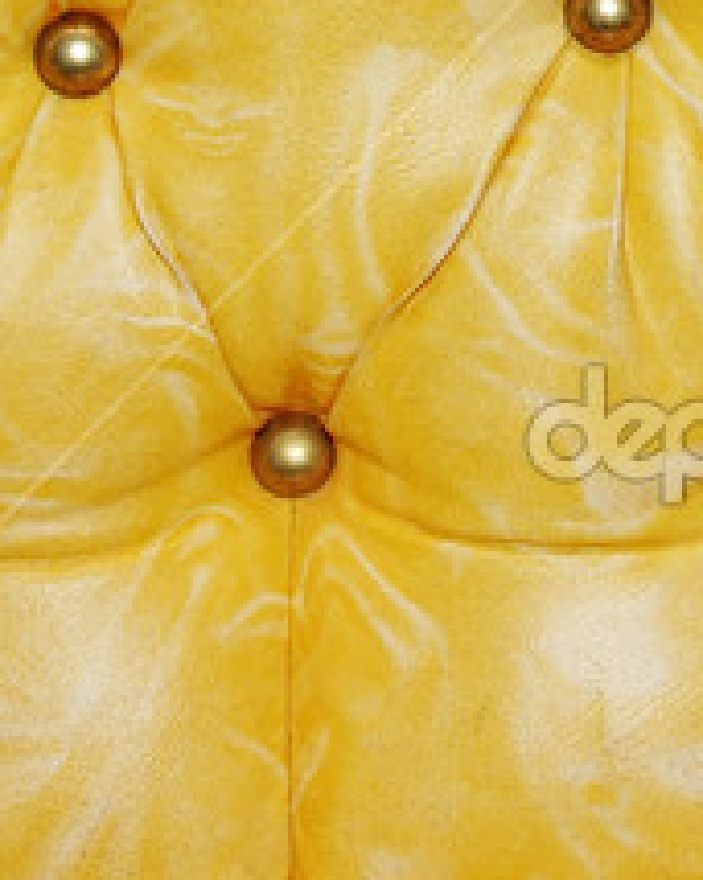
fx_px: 5081
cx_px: 906
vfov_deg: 9.6
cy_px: -387
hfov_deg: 7.8
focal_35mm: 195
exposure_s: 1/60
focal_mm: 29
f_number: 5
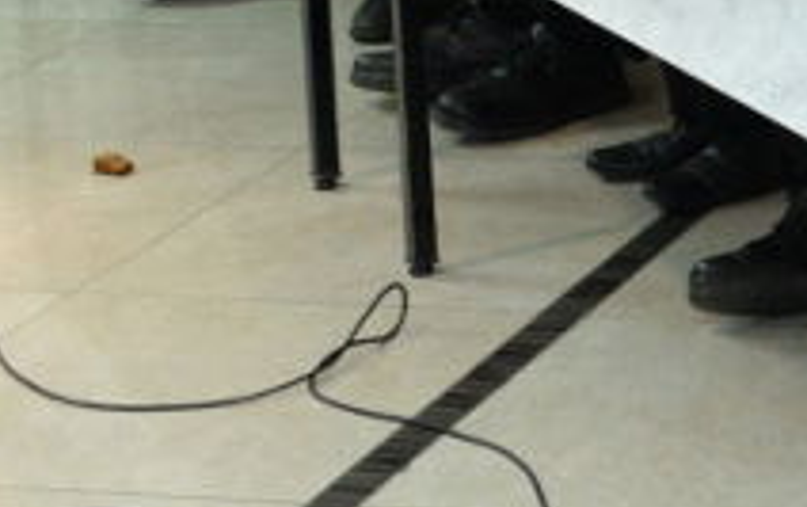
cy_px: -610
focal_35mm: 172
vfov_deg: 7.3
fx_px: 3787
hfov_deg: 10.4
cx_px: 1998
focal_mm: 28
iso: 1250
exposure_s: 1/60
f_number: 5.6
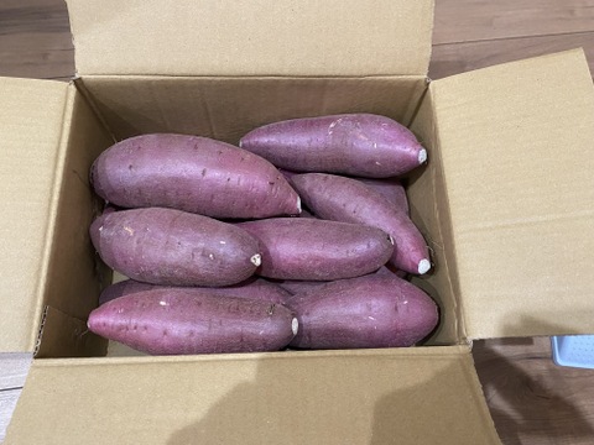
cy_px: 222
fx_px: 446
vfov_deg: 53.1
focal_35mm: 26
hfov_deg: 67.3
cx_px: 297
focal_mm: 4.25
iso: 400
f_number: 1.8
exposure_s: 1/40
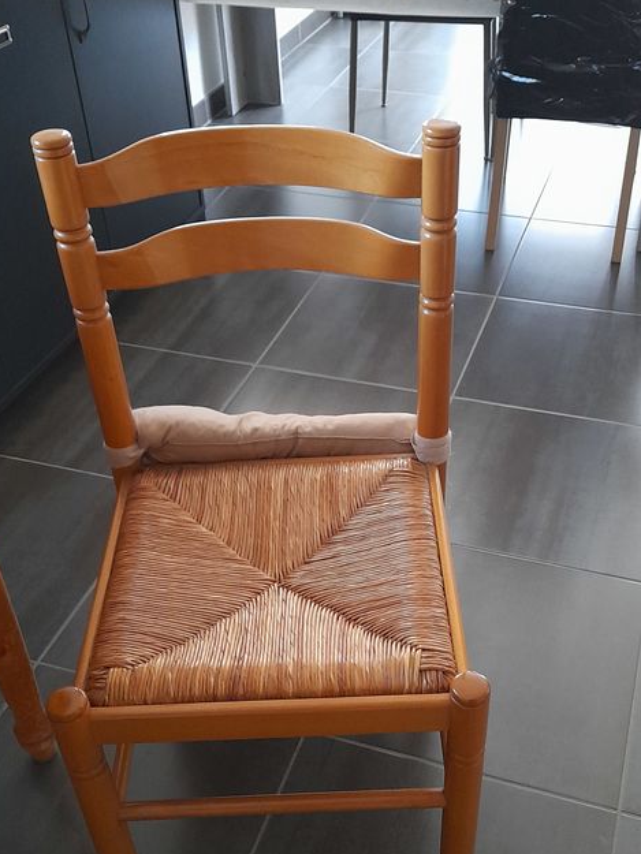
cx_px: 344
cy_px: 497
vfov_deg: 46.6
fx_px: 987
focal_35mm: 40
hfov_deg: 36.0
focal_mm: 4.6
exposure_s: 1/24
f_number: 2
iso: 500
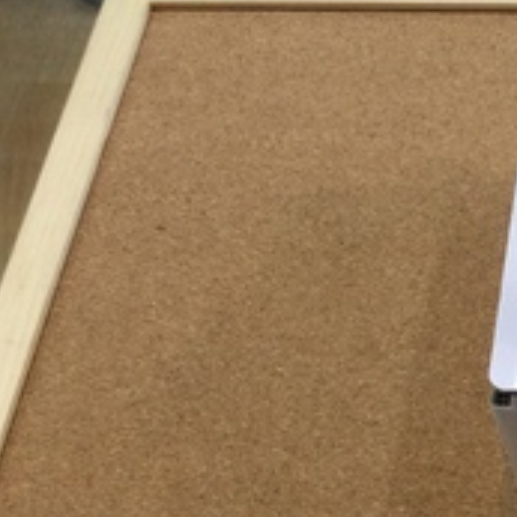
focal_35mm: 95
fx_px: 1605
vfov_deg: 18.3
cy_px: 302
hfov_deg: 16.2
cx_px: 843
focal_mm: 3.3
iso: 25
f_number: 2.4
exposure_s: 1/40
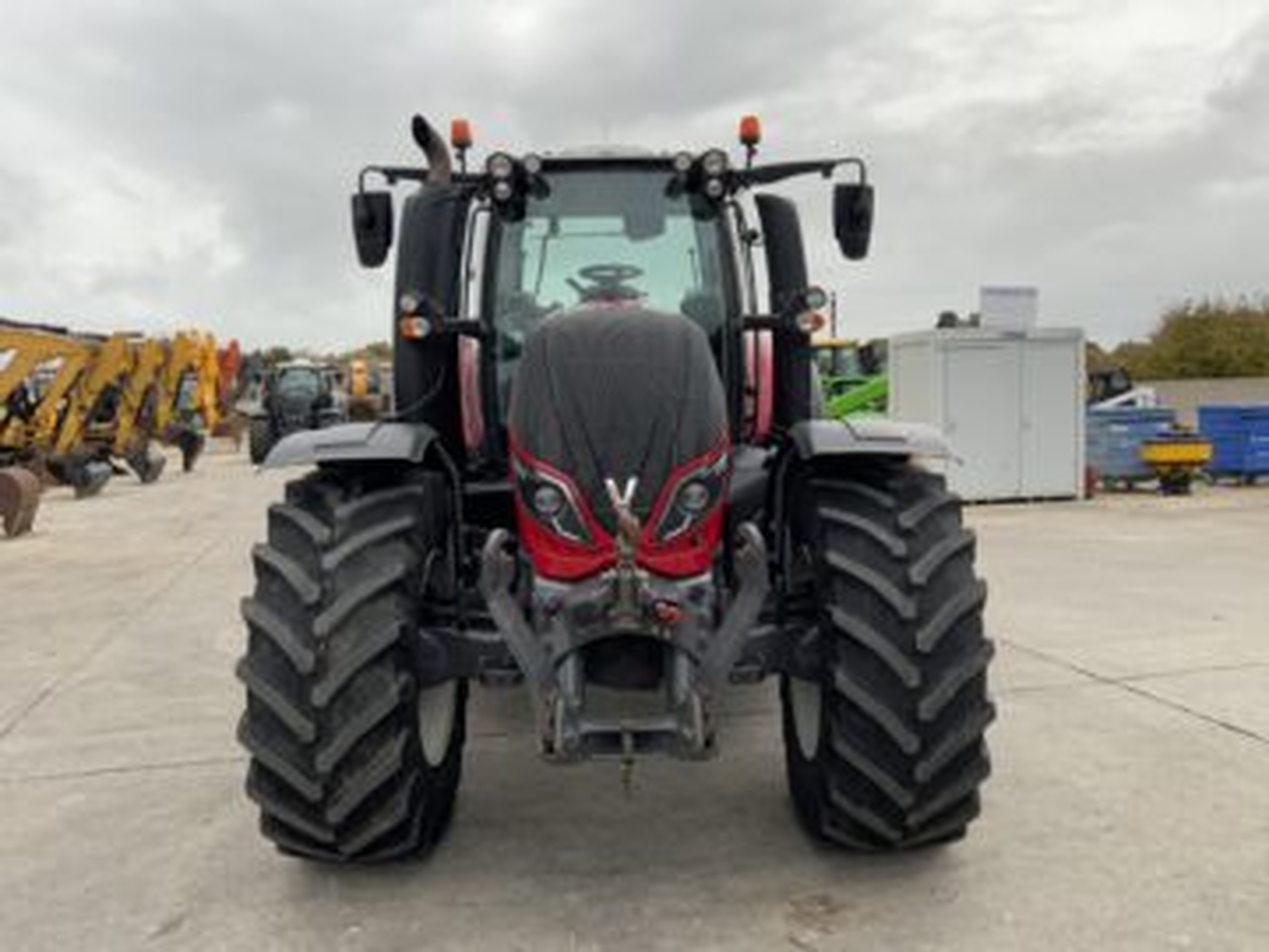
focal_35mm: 29
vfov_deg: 48.2
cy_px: 476
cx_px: 634
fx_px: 1063
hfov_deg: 61.7
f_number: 1.8
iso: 16
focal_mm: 3
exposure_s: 1/172
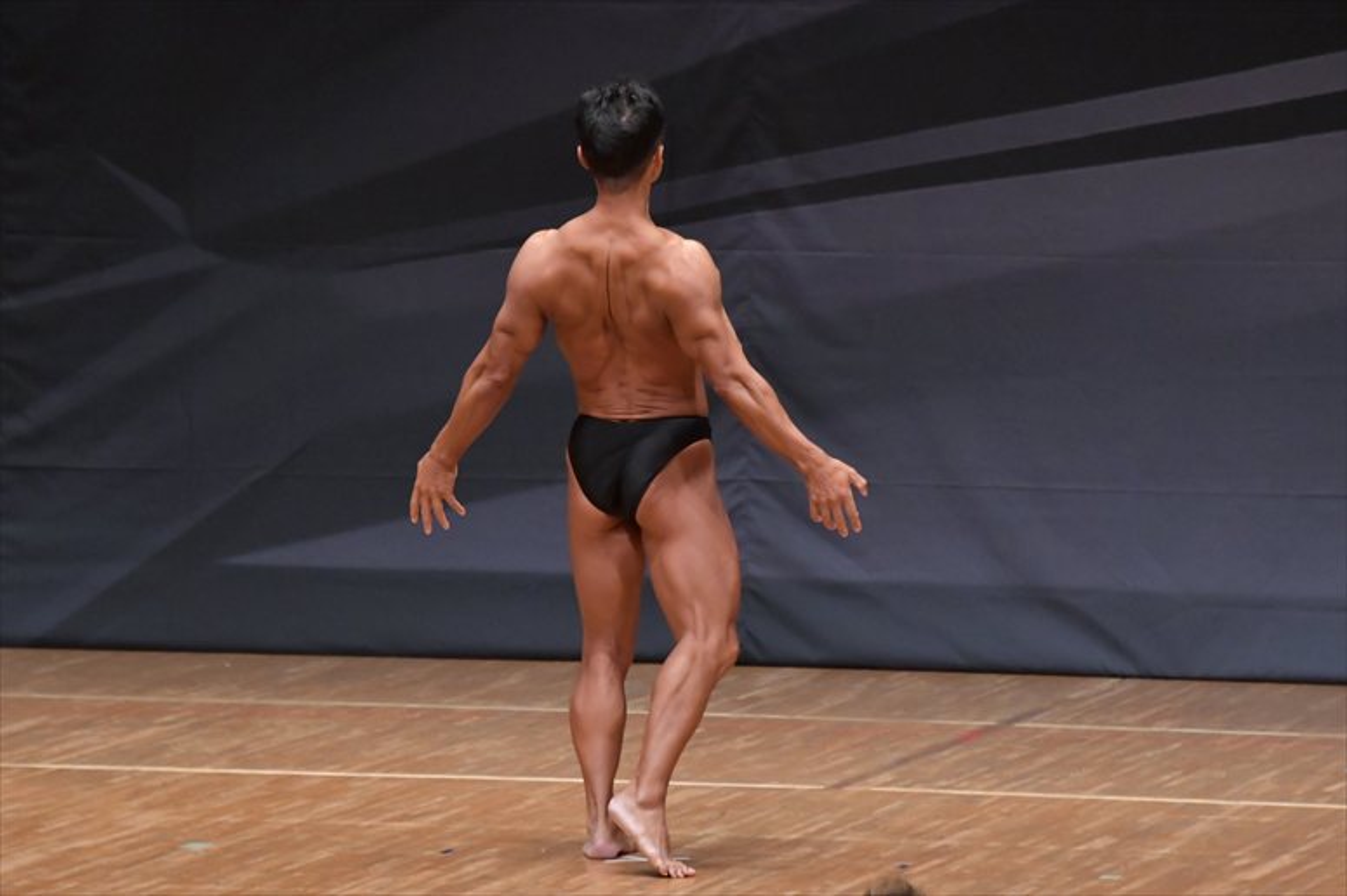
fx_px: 11220
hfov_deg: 6.9
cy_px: 448
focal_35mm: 300
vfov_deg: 4.6
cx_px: 674
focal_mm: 200
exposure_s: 1/400
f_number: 5.6
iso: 6400
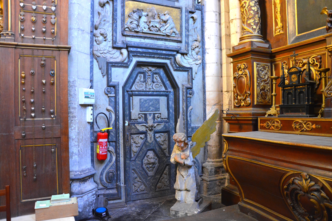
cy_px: 110
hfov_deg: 67.4
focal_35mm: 27
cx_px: 166
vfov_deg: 47.9
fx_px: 249
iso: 3200
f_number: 3.5
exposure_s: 1/25
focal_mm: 18
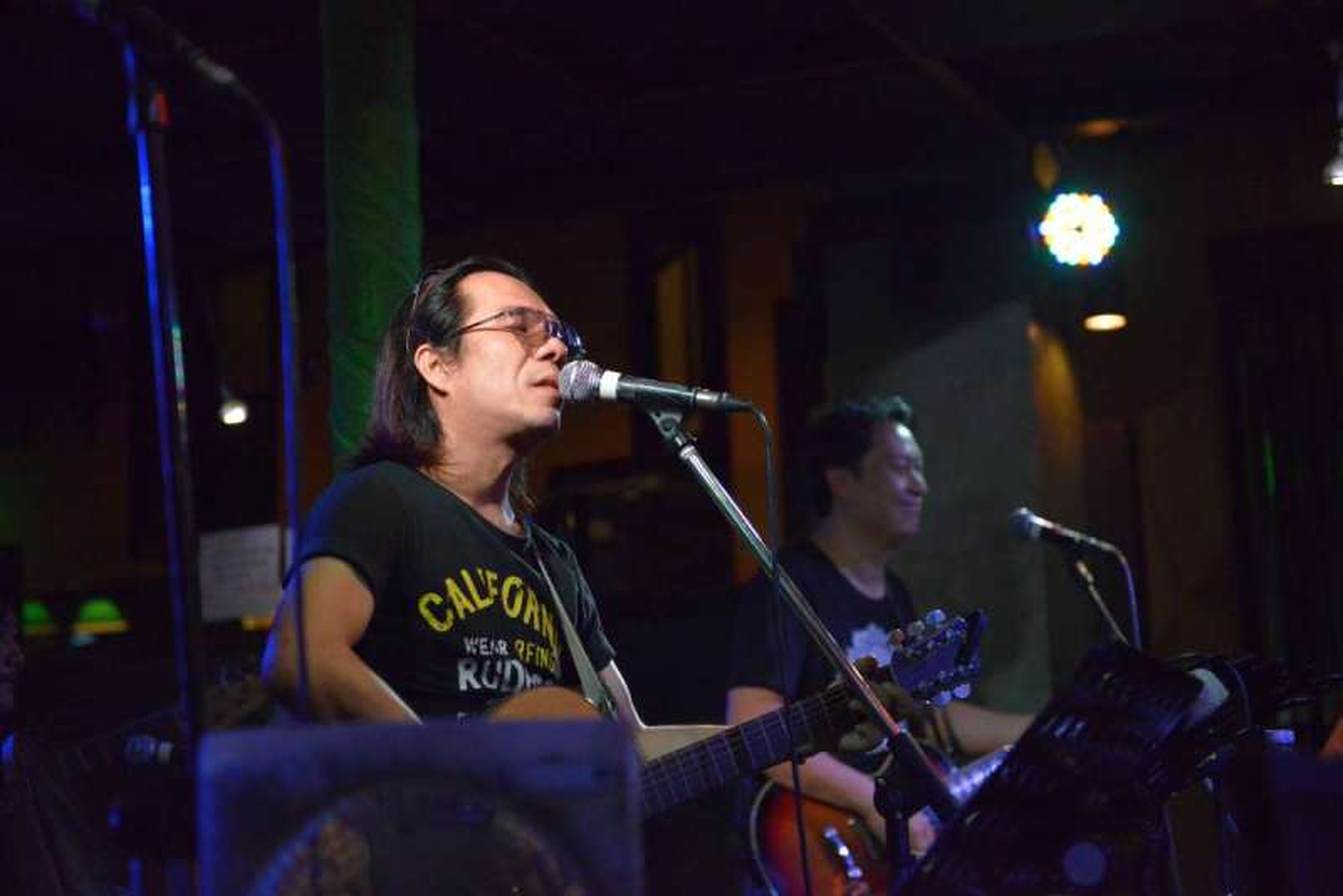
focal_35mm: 66
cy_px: 448
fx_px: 2463
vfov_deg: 20.6
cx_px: 672
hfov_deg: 30.5
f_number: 2.8
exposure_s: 1/200
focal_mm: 66
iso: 6400
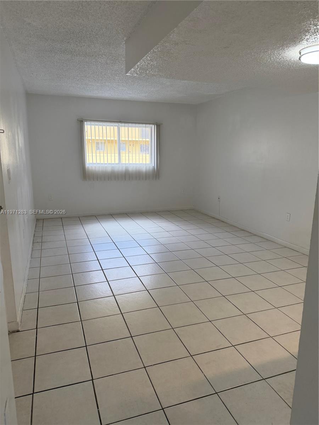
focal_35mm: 24
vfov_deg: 71.6
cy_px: 212
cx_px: 160
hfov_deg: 56.8
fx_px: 295
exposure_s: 1/220
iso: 160
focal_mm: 6.76
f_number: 1.78
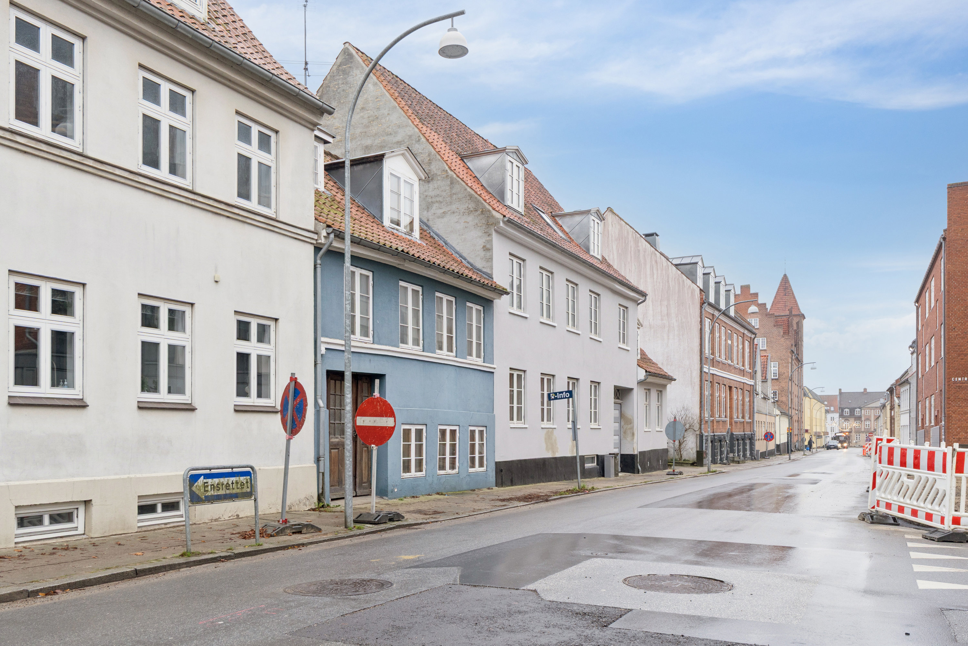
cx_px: 484
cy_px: 323
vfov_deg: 43.6
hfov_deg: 61.9
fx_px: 807
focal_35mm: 30
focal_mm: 20
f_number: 8
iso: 320
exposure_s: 1/10
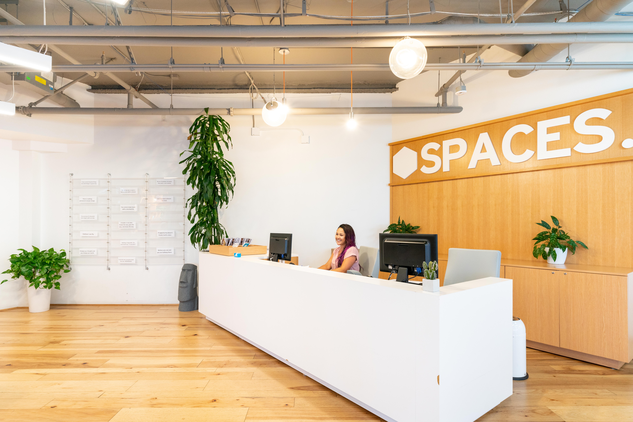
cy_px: 211
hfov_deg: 86.9
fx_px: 334
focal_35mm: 19
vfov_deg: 64.6
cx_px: 316
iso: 1000
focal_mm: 19
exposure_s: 1/6
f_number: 10
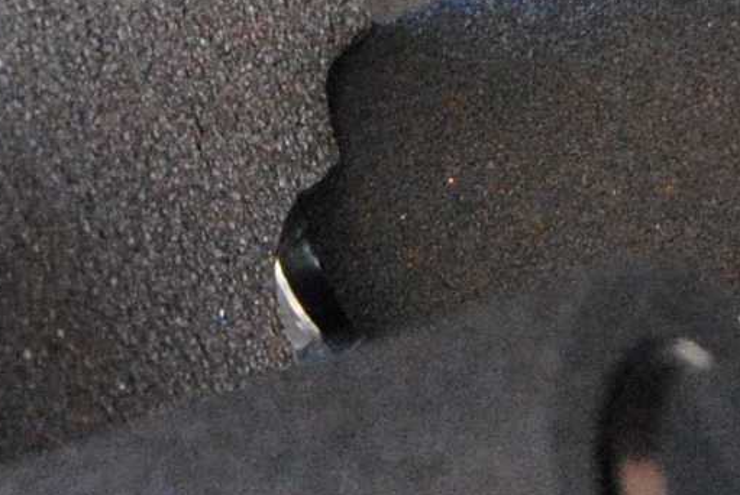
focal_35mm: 250
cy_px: -240
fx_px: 5145
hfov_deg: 8.2
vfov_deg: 5.5
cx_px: 256
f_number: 3.5
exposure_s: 1/30
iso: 1250
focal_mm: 22
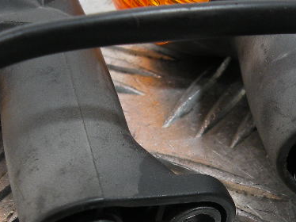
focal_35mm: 74
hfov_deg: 26.3
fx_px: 632
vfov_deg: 19.6
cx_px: 188
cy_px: 184
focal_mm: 4.7
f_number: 2.8
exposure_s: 1/63.8
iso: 105
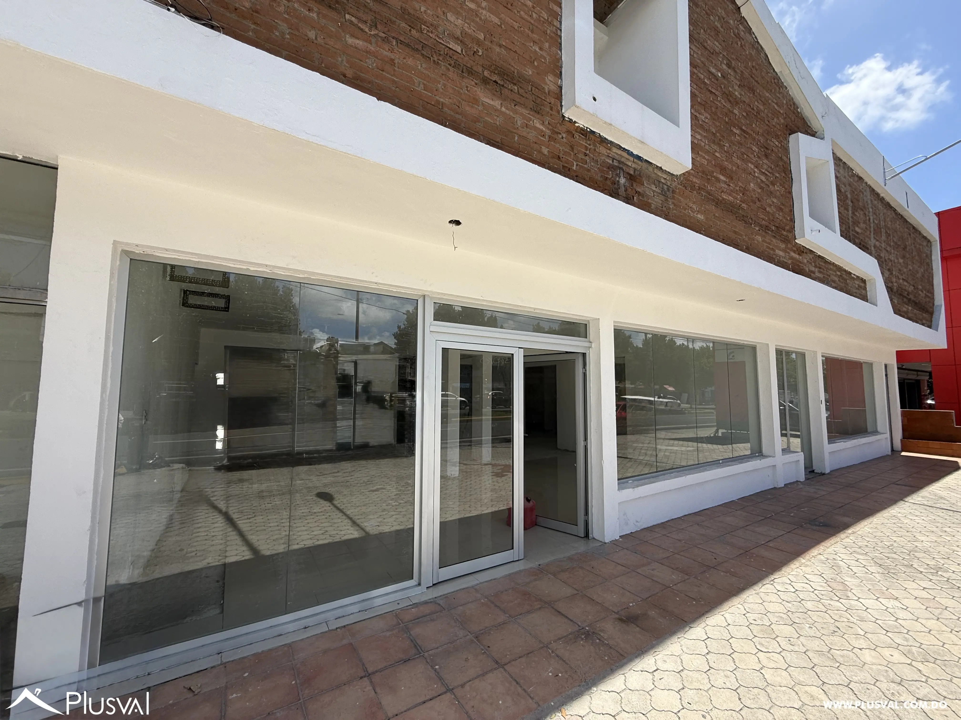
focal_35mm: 14
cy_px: 360
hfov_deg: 102.1
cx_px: 480
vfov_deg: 85.7
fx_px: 389
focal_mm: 2.22
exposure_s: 1/1235
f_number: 2.2
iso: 50
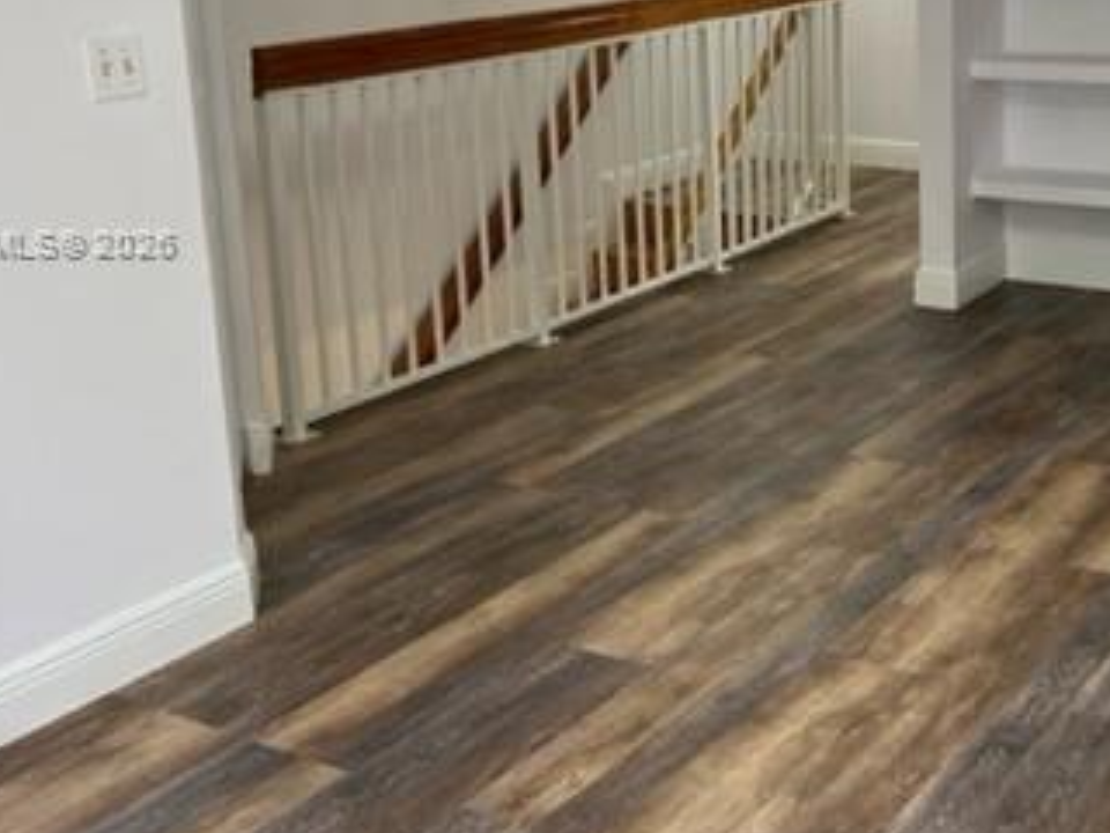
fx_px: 1667
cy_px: 243
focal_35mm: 52
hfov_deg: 36.1
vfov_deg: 27.8
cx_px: 808
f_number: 1.5
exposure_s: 1/60
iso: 64
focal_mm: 5.7
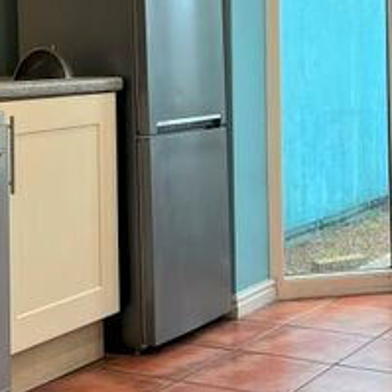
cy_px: 40
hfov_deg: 21.4
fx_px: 1038
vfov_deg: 20.9
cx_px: 199
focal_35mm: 81
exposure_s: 1/100
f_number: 1.5
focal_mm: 5.7
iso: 80
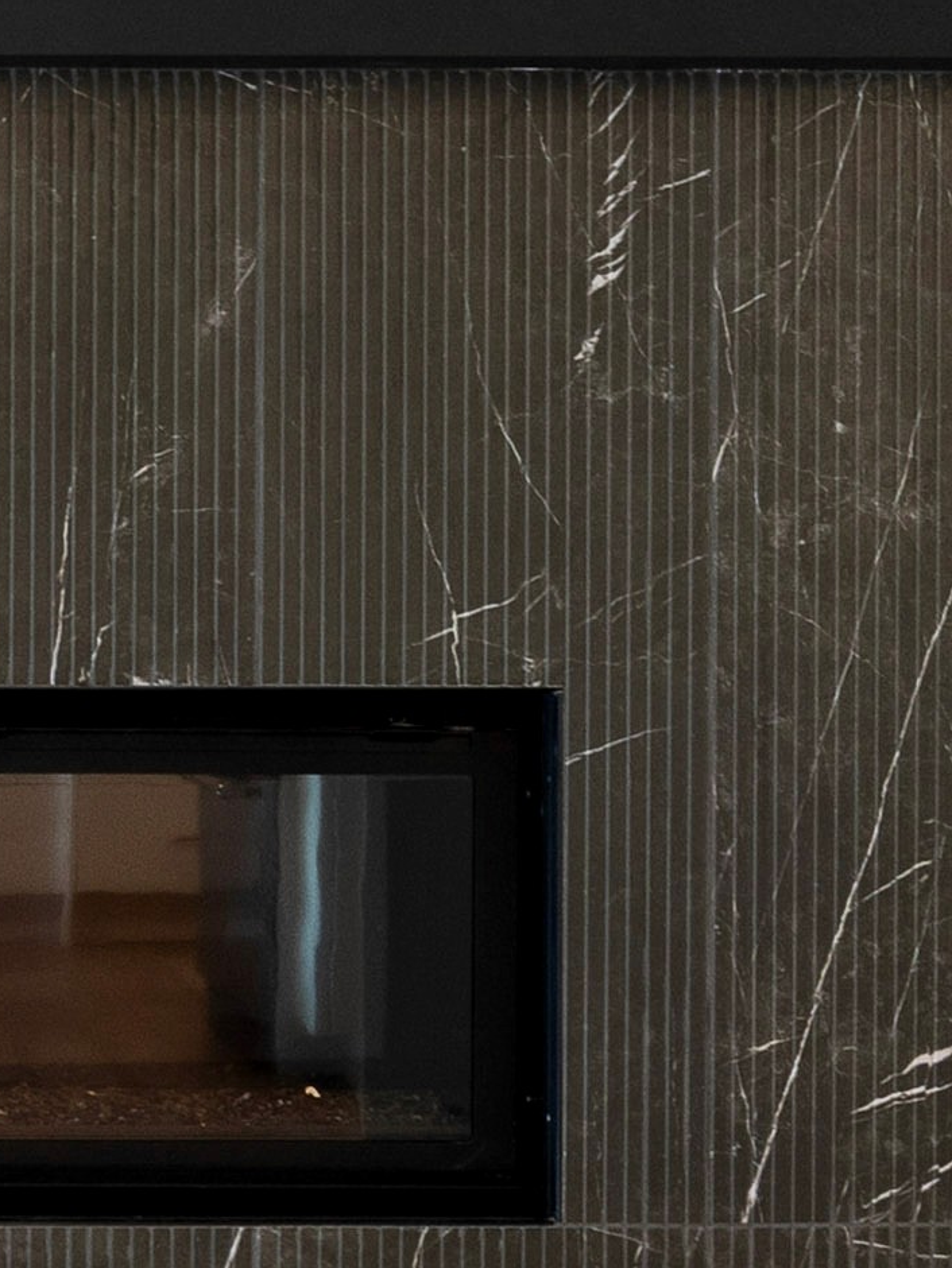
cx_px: -287
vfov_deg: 15.2
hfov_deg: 11.1
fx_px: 4766
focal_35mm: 130
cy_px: 552
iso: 500
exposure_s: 1/30
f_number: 7.1
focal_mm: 16
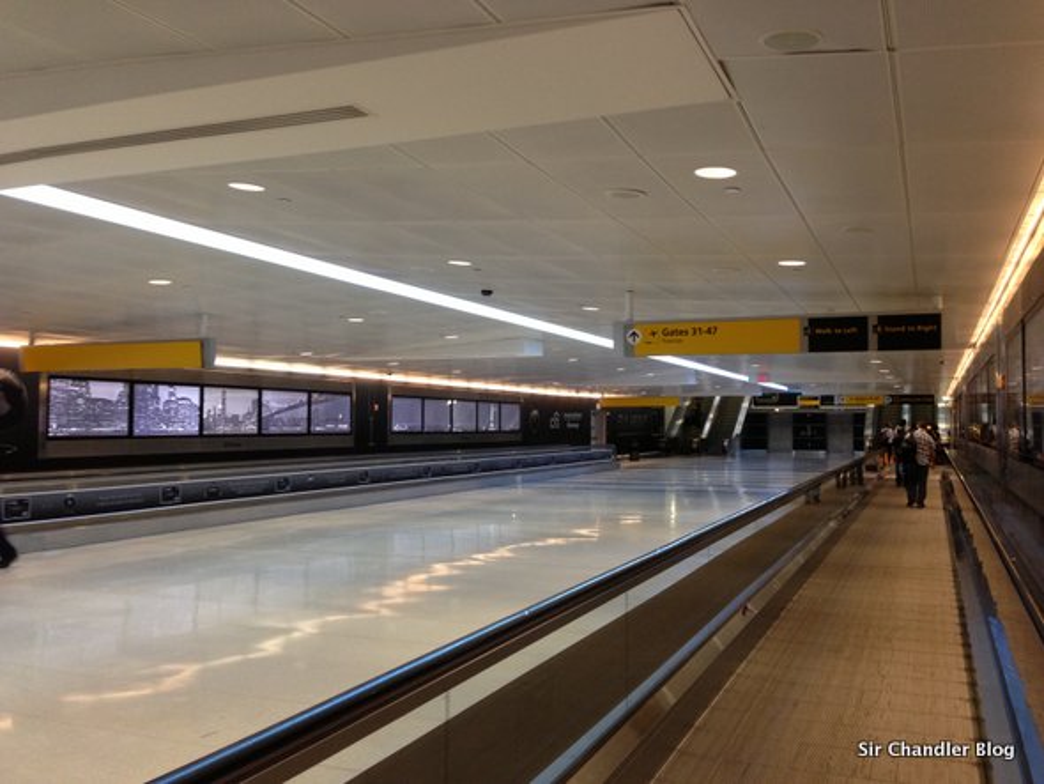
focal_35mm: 33
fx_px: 996
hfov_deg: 55.3
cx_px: 522
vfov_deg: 43.0
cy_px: 392
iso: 125
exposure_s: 1/20
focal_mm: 4.13
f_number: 2.4
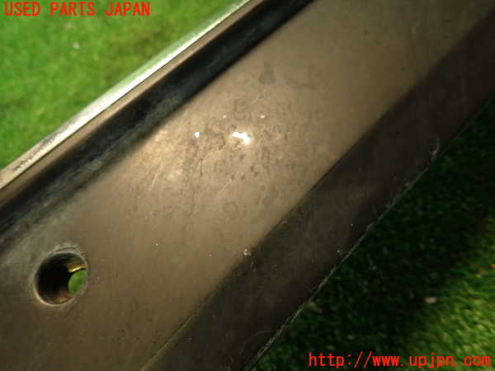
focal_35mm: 25
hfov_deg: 69.4
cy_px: 186
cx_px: 248
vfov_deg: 54.9
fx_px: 357
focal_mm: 4.5
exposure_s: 1/30
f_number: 2
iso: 320
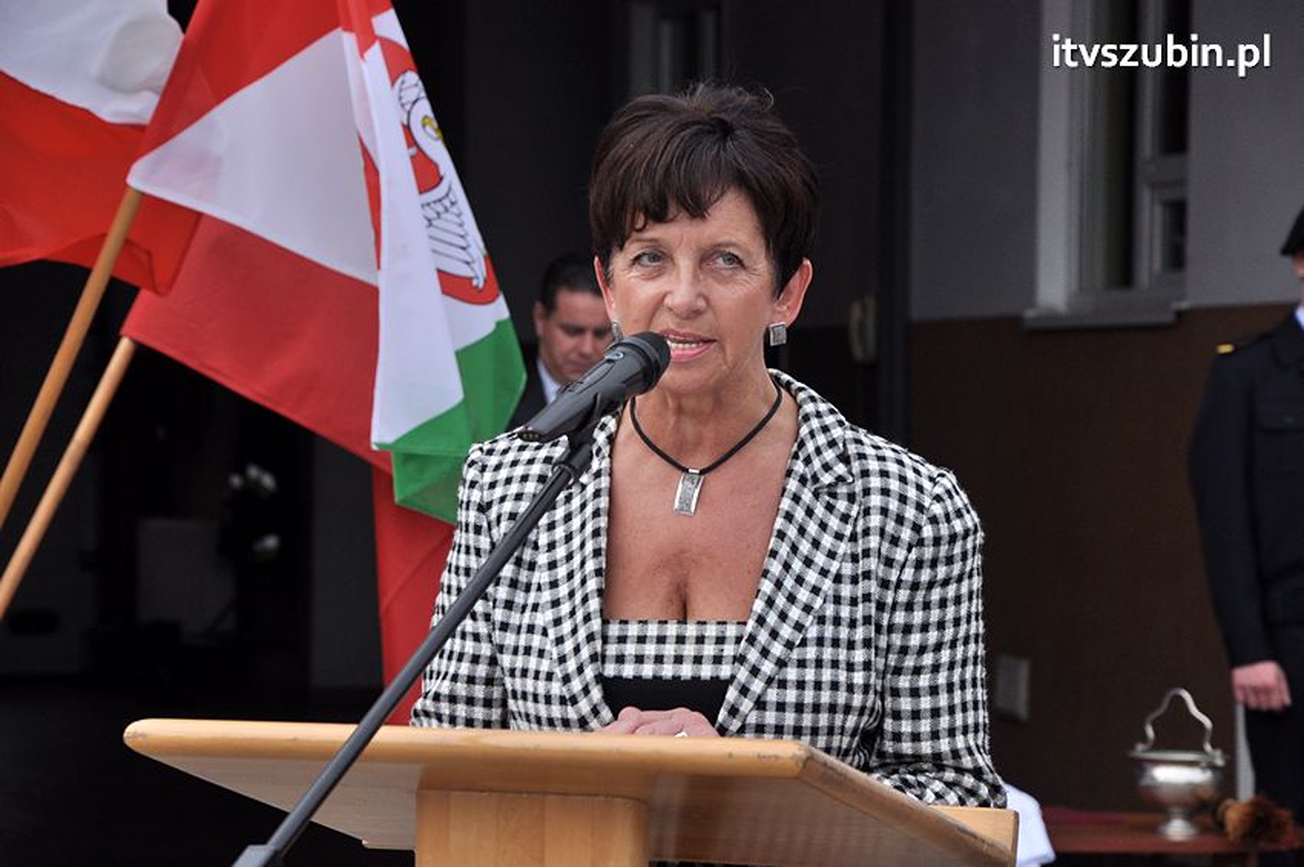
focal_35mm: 158
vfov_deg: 8.7
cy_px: 434
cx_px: 652
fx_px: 5699
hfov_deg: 13.1
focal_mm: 105
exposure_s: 1/1000
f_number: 8
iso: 500
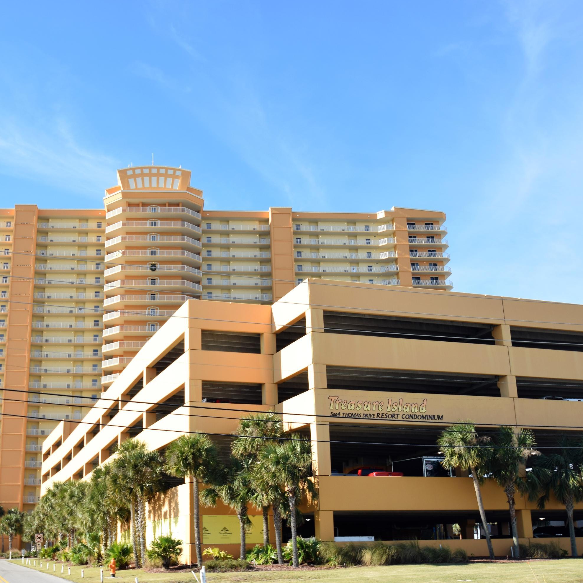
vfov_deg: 41.3
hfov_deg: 40.9
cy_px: 293
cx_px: 216
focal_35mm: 41
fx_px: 774
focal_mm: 21
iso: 200
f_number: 8
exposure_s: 1/250
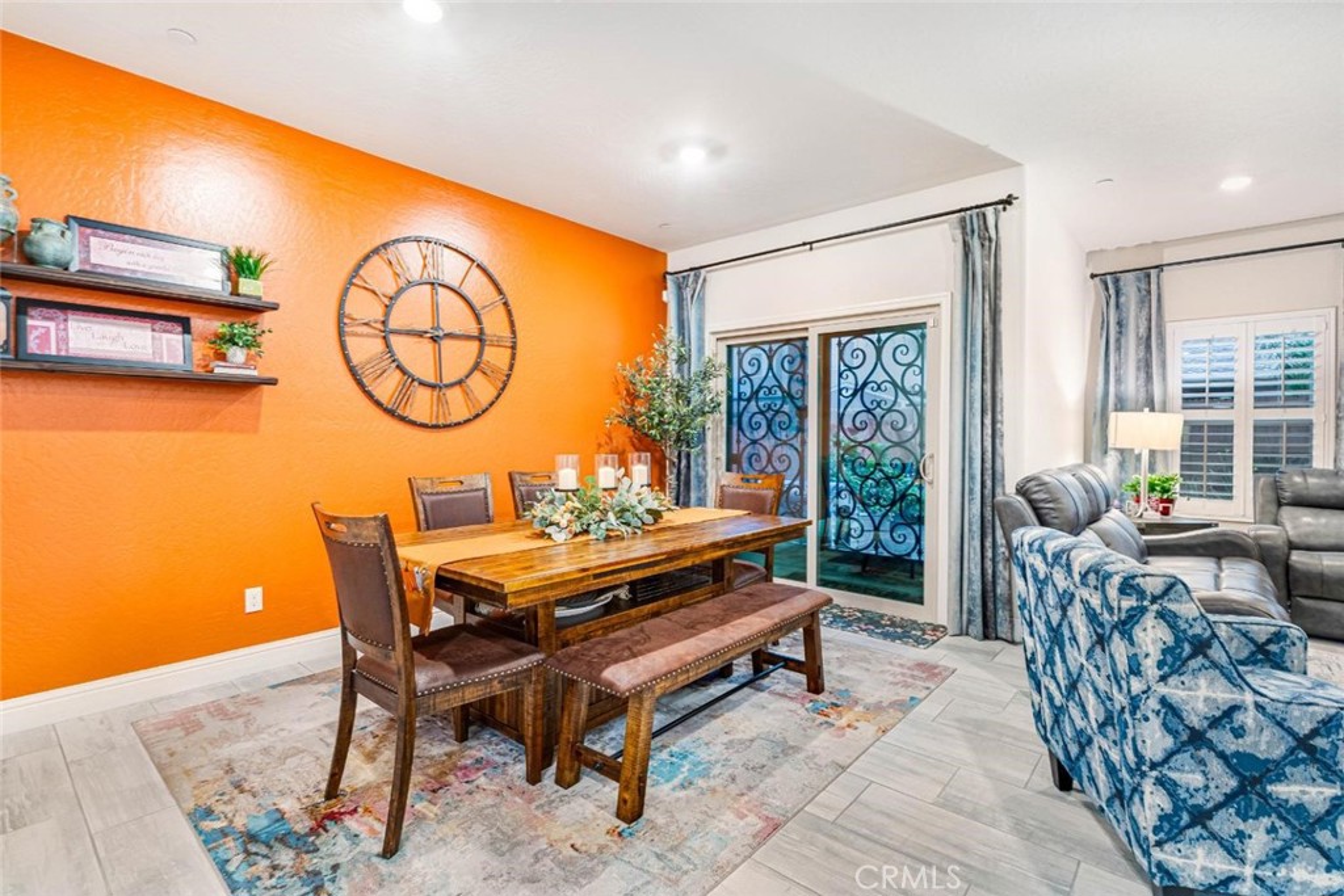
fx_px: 597
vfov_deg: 73.8
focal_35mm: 16
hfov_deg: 96.7
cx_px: 672
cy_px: 448
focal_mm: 16
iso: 800
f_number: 11
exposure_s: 3.2
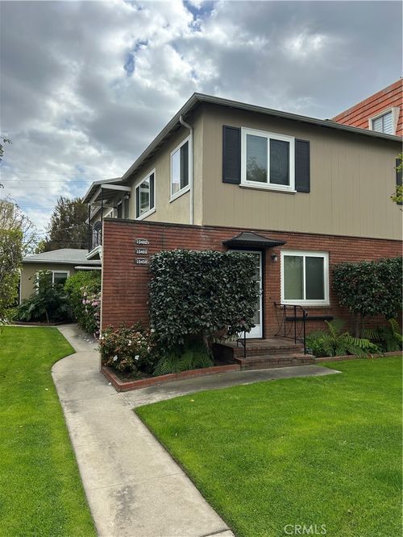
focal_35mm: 26
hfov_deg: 53.0
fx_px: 404
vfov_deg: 67.3
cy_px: 268
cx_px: 202
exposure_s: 1/1934
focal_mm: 5.7
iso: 50
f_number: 1.5
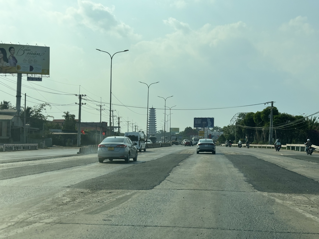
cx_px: 160
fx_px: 442
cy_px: 120
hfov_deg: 39.7
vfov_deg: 30.3
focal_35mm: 48
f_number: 1.78
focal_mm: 6.76
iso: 80
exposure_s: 1/5848
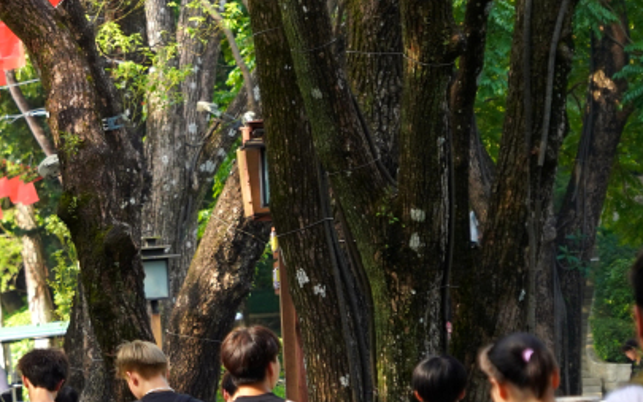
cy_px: 144
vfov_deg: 3.6
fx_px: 6395
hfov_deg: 5.7
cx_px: -137
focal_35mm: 365
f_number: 6.3
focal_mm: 132
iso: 250
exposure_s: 1/160
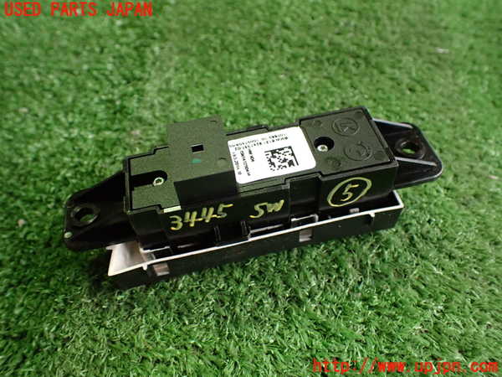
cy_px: 188
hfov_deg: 60.0
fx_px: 435
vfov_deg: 46.8
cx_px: 251
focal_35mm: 30
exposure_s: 1/125
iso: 800
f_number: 2.3
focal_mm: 5.4
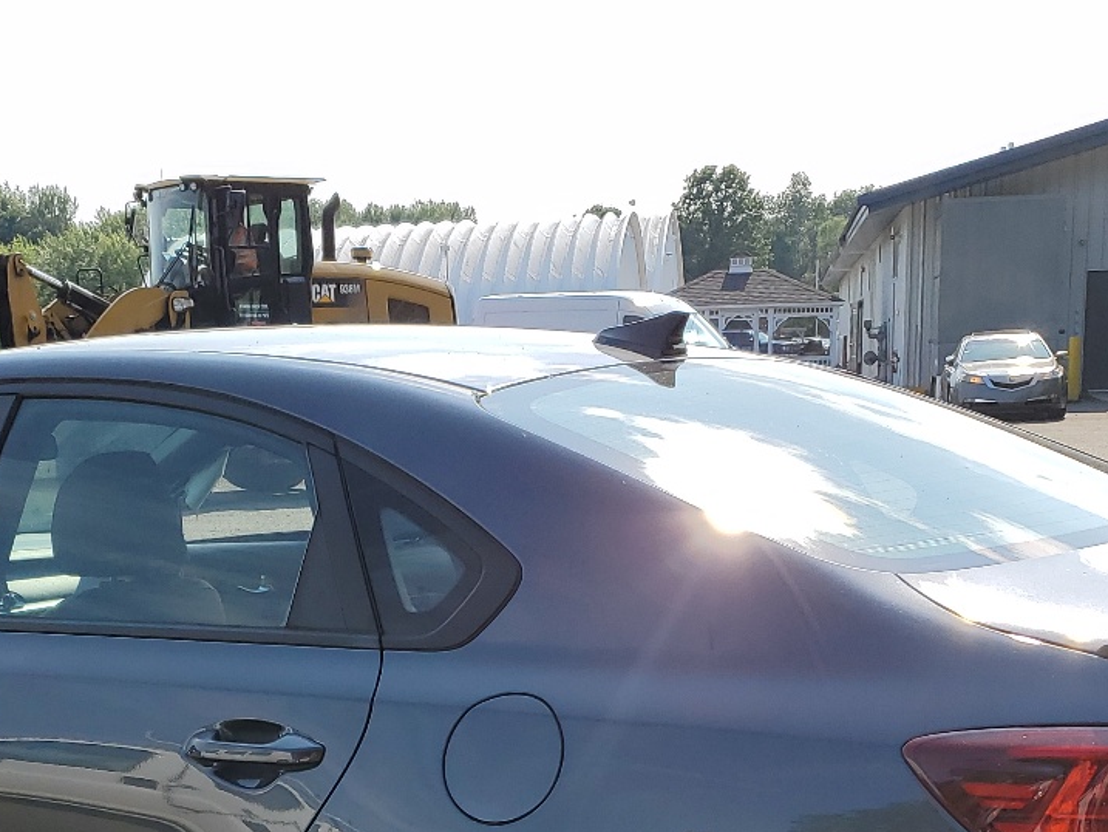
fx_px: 1857
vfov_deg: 23.9
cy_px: 877
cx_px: 397
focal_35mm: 58
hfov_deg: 33.0
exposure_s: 1/2500
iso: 50
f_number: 1.5
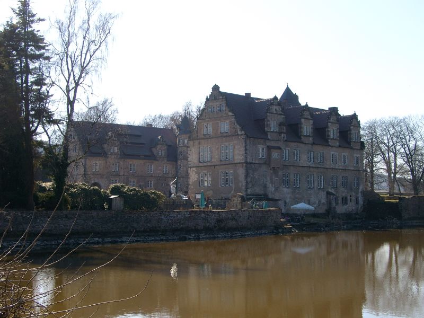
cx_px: 212
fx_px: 698
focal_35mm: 57
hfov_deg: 33.8
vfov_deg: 25.7
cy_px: 159
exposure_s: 1/440
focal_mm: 11.76
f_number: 4
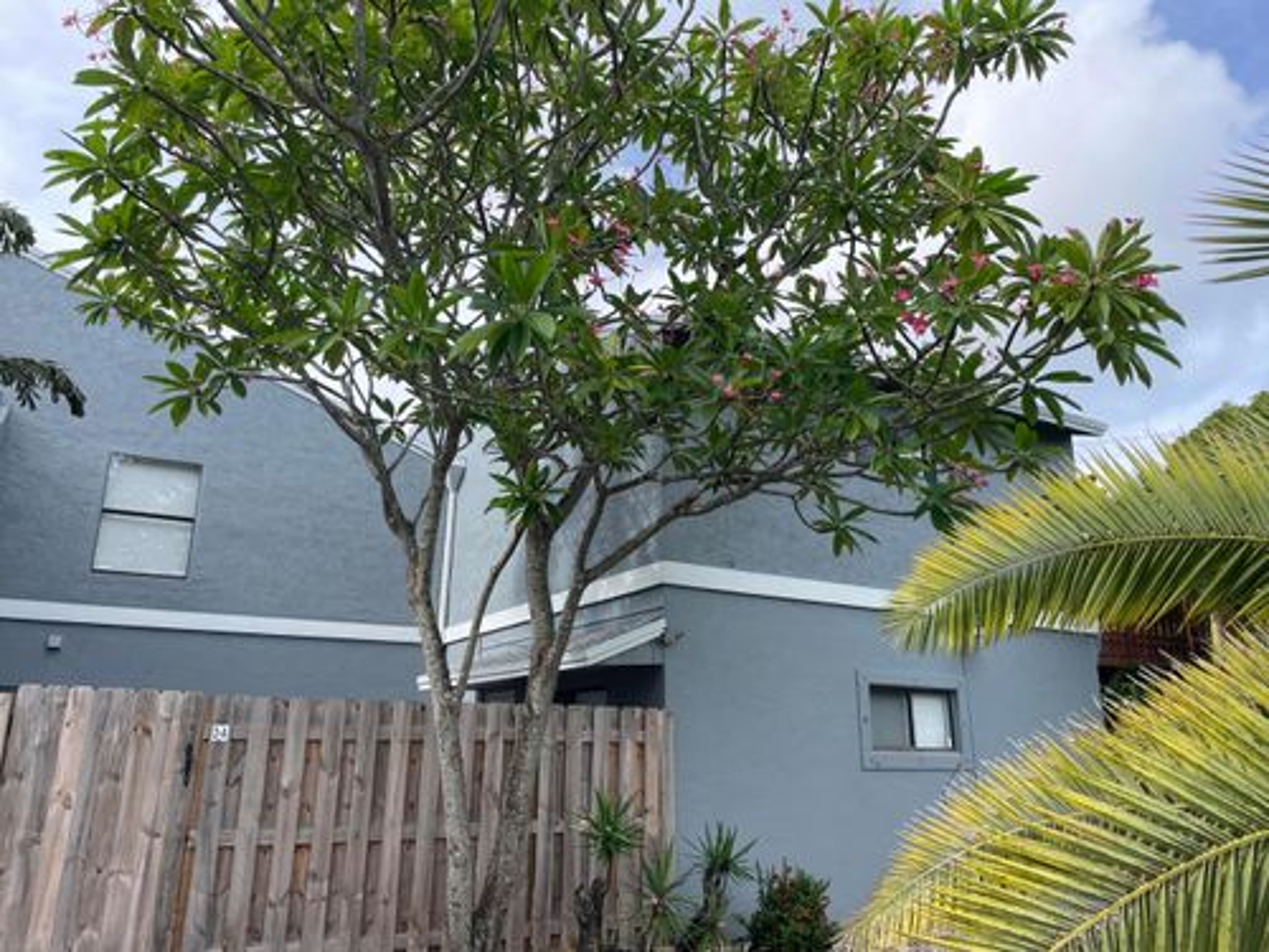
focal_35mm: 26
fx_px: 953
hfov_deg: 67.3
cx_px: 634
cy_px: 476
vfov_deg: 53.1
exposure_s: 1/1261
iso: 32
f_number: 1.6
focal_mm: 4.2
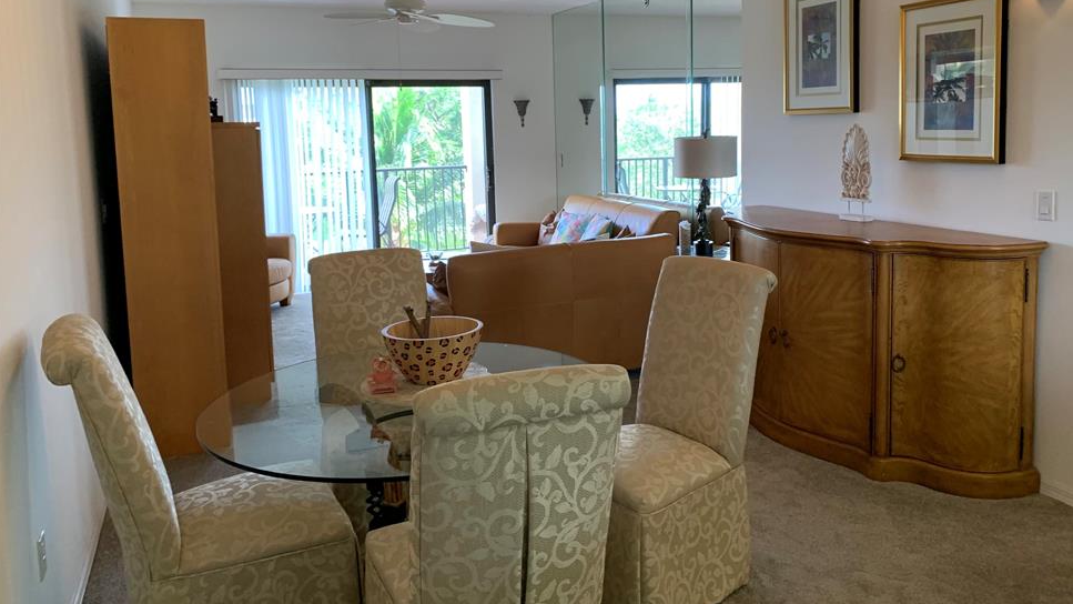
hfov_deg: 64.3
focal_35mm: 30
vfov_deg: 38.7
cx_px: 561
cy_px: 222
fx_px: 854
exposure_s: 1/60
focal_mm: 4.25
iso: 160
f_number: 1.8
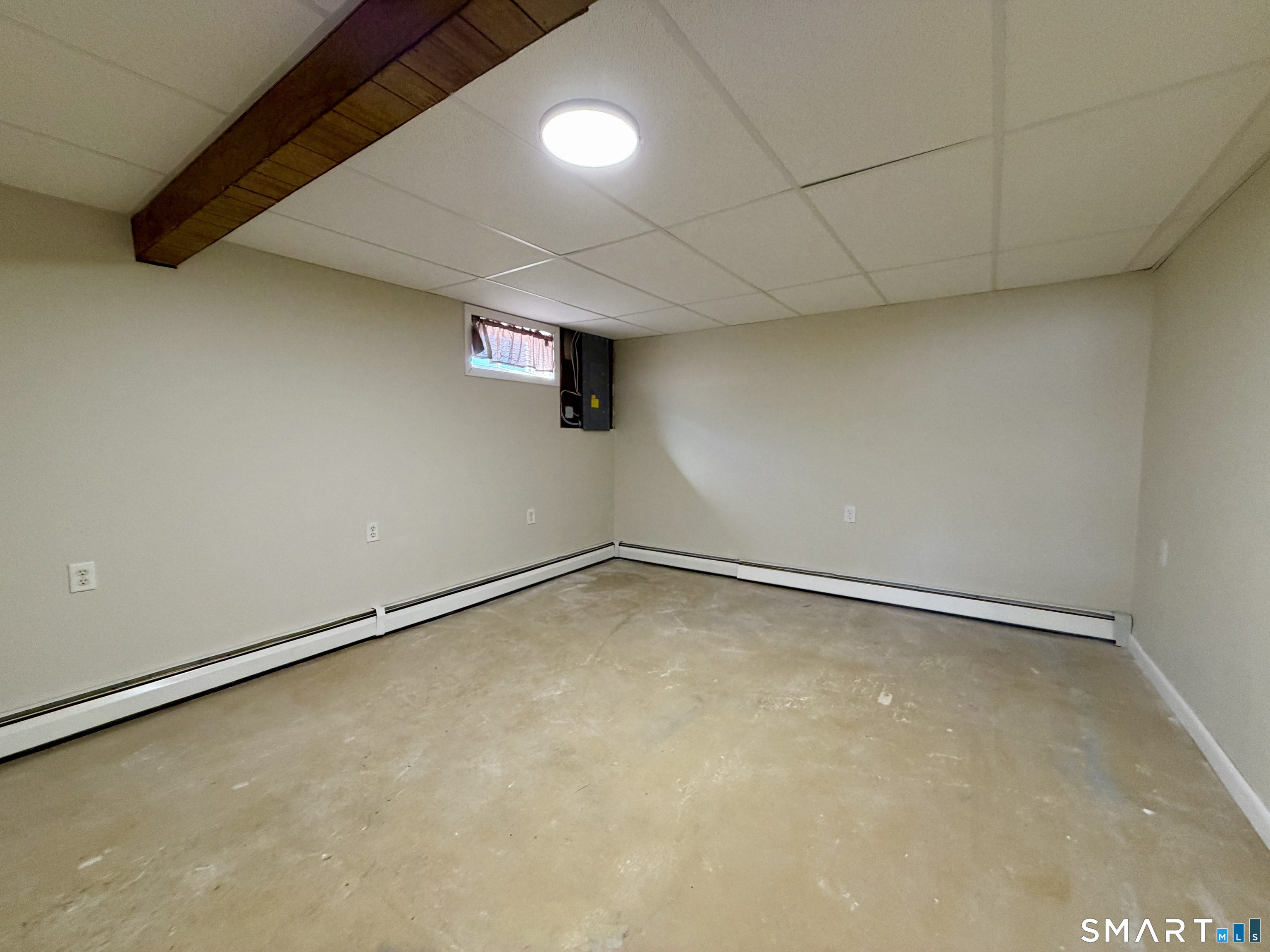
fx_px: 514
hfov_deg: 102.1
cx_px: 635
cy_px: 476
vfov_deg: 85.7
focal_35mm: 14
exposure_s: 1/60
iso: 320
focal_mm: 2.22
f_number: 2.2
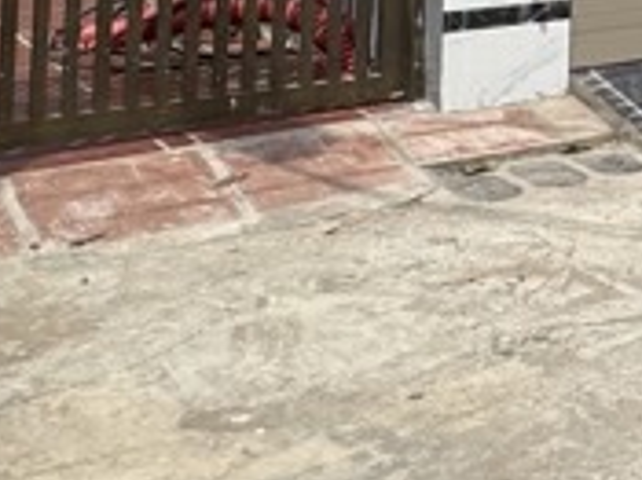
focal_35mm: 82
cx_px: 1057
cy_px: -245
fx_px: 1520
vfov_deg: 16.4
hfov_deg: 19.5
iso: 50
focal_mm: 2.22
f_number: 2.2
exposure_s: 1/1789
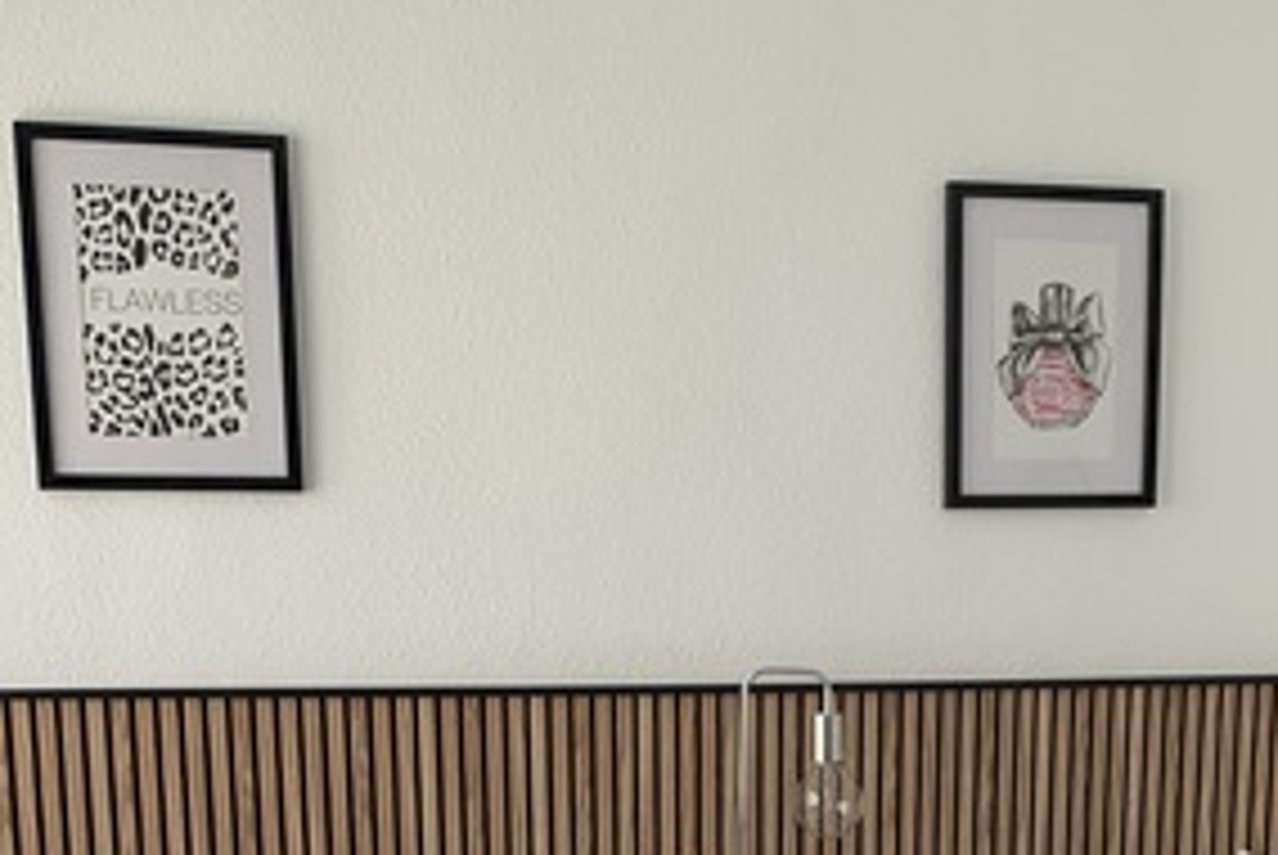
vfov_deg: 17.1
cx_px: 806
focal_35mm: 73
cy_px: 1233
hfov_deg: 27.6
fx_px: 2594
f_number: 1.8
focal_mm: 4.25
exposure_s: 1/182
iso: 25
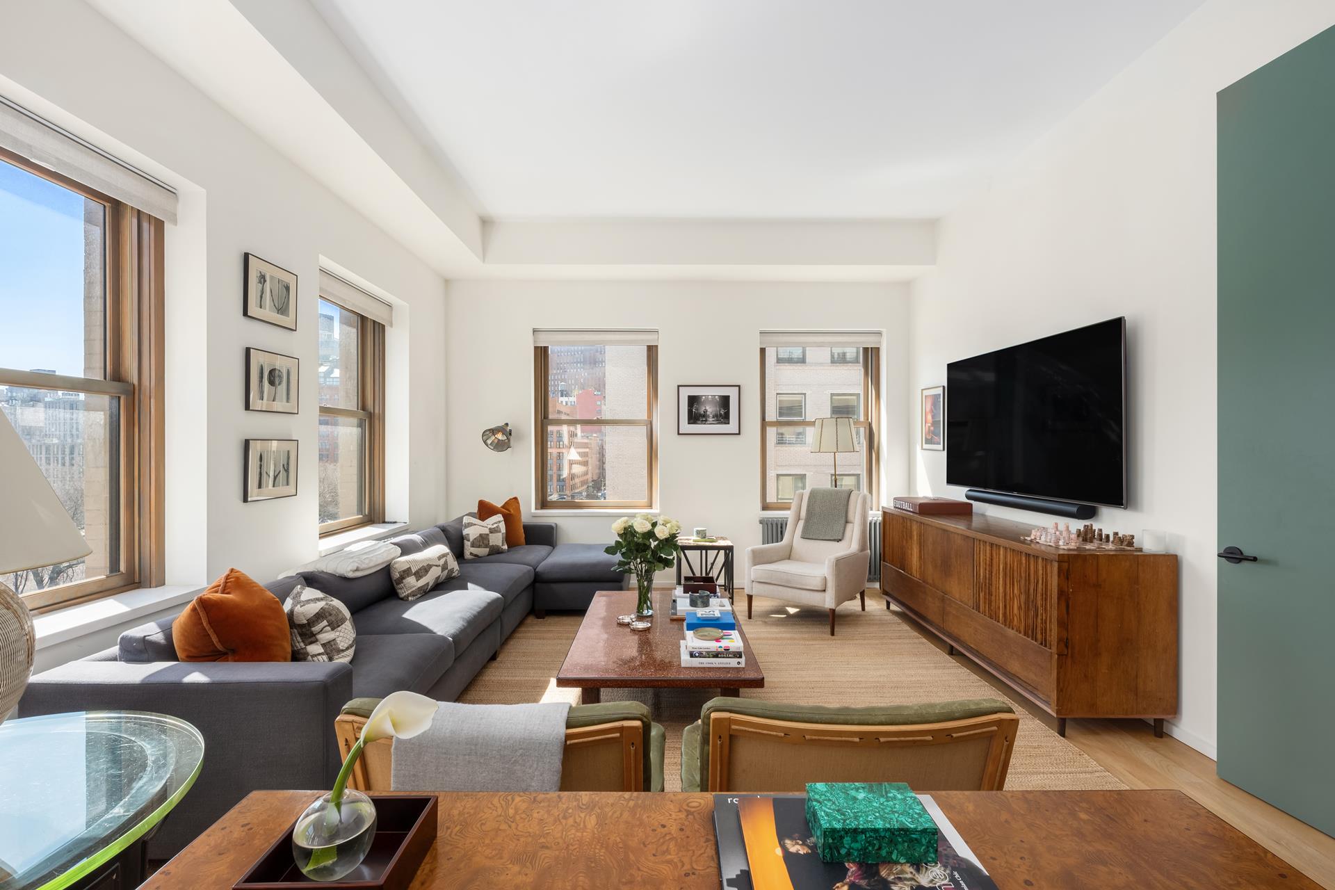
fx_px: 556
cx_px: 668
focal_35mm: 15
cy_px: 445
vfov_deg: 77.3
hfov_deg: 100.4
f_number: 19
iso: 500
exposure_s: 1/8
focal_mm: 15
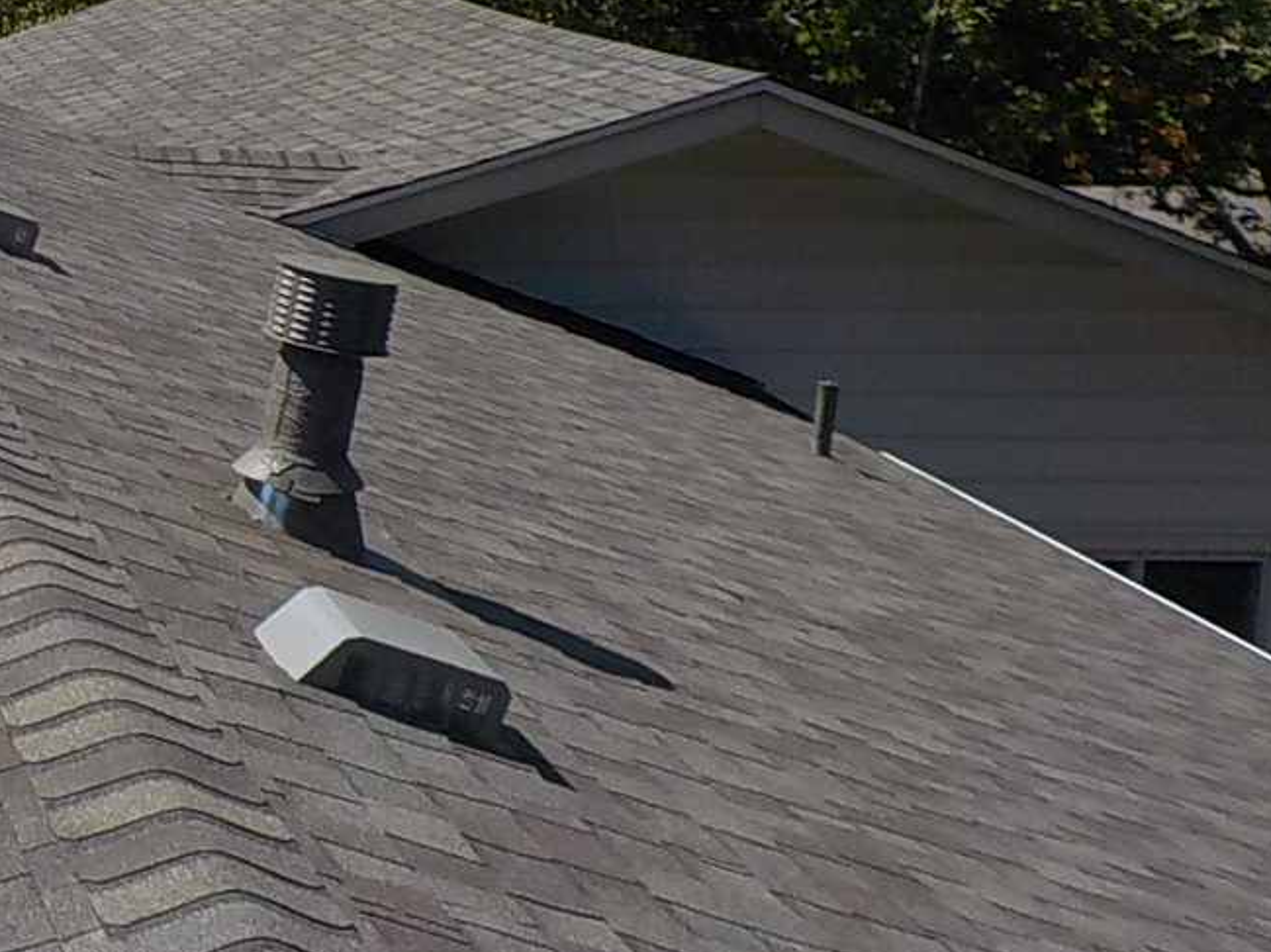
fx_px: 2716
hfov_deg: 23.8
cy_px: 214
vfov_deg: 19.7
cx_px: -288
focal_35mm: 74
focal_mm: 4.1
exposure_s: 1/1600
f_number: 3.3
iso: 125
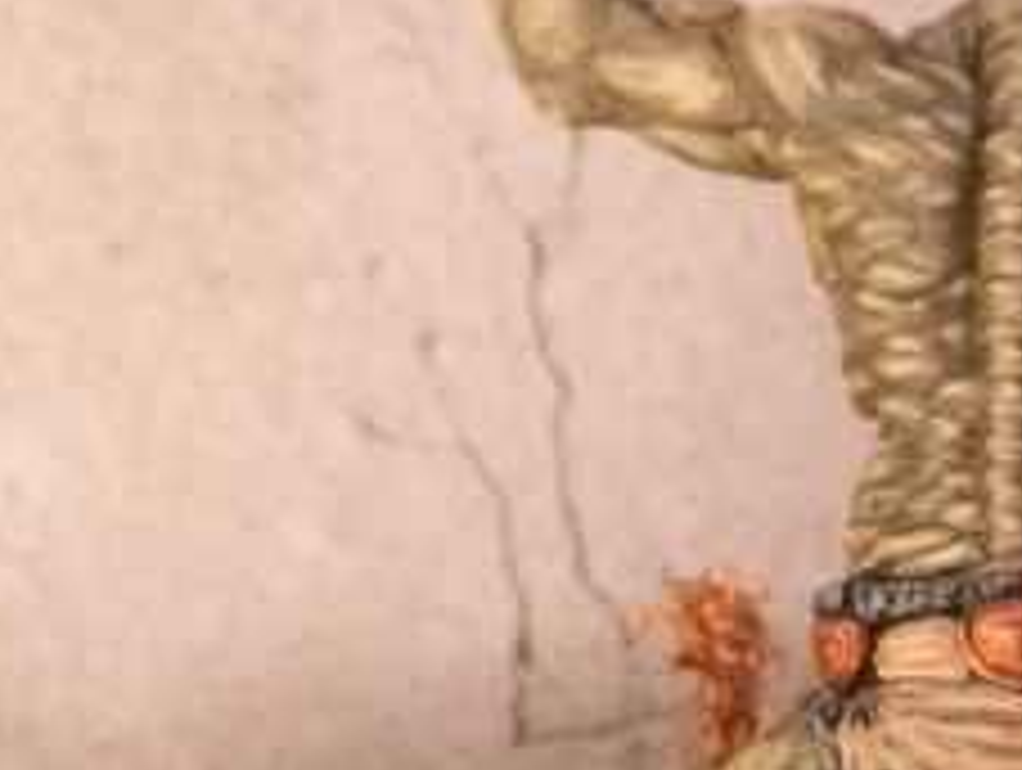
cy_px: 644
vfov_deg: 22.0
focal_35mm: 66
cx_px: 1076
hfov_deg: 27.3
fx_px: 1952
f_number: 3.1
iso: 400
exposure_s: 1/100
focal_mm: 5
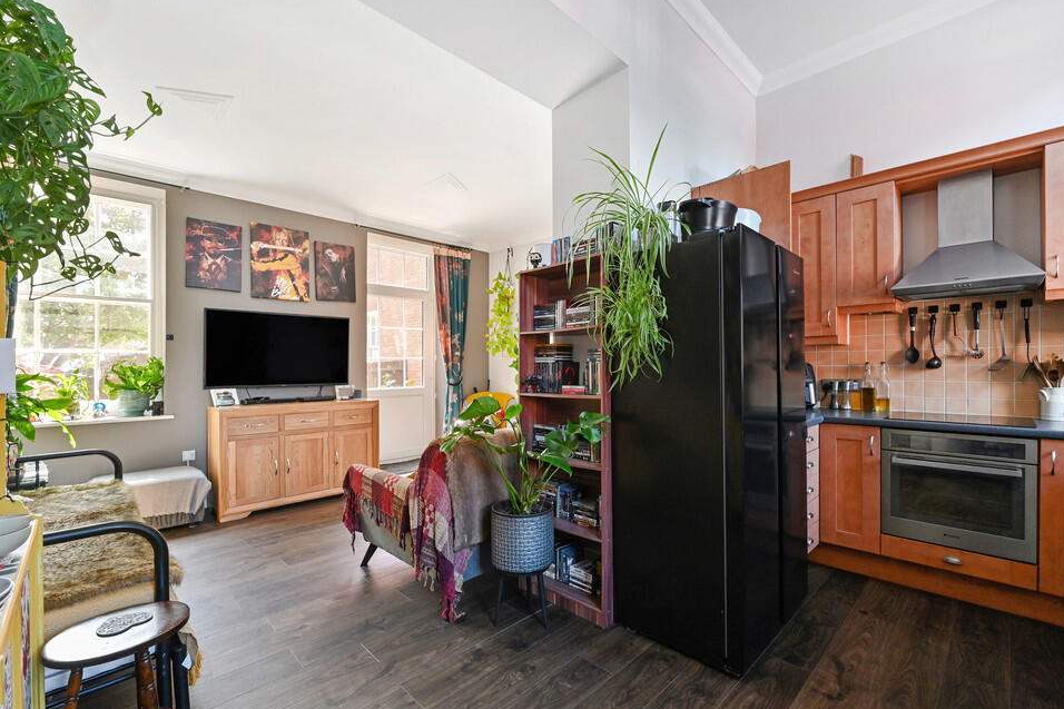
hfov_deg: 100.4
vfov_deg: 77.2
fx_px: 443
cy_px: 374
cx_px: 552
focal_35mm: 15
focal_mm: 14
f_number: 11
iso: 400
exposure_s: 1/4
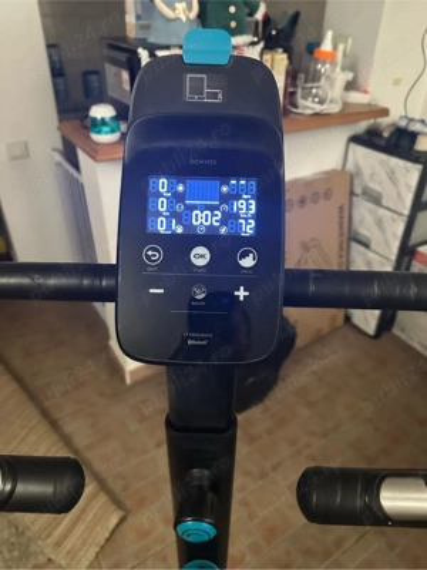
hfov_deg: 56.8
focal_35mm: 24
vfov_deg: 71.6
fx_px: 395
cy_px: 285
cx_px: 214
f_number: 1.78
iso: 1000
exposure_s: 1/33
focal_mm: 6.86
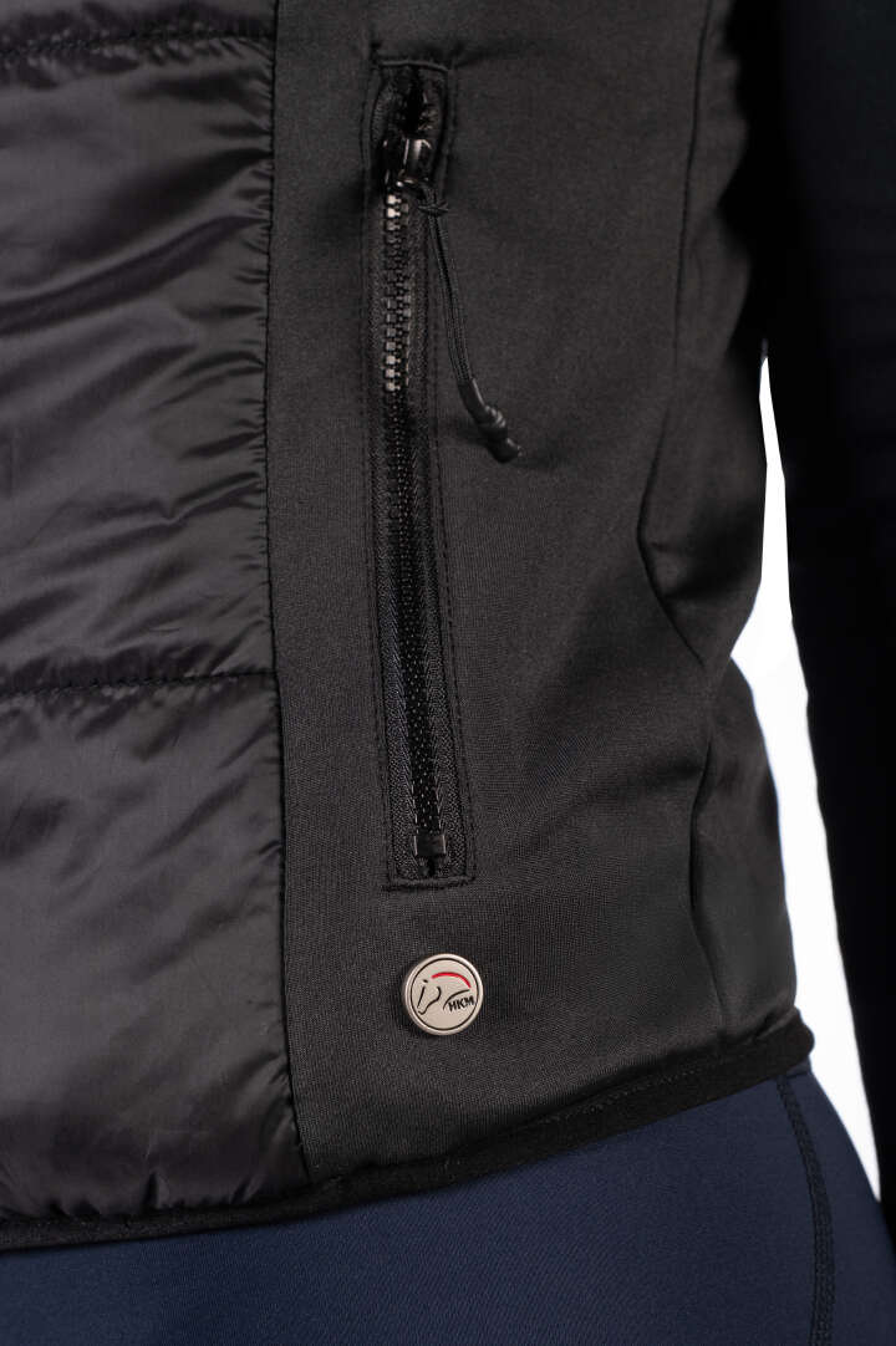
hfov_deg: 19.4
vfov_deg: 28.9
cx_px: 448
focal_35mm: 70
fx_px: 2616
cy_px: 673
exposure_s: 1/200
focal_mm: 70
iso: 400
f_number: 11
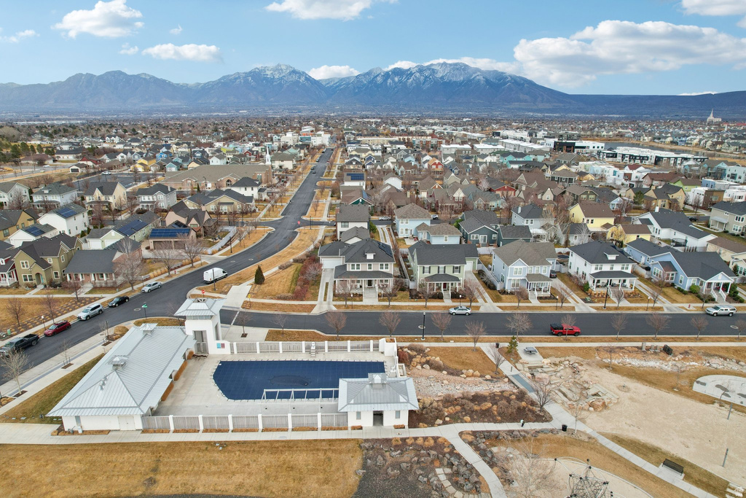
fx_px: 456
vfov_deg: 57.2
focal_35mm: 22
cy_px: 249
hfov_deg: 78.6
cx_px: 373
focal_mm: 8.4
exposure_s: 1/25
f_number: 2.8
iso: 100
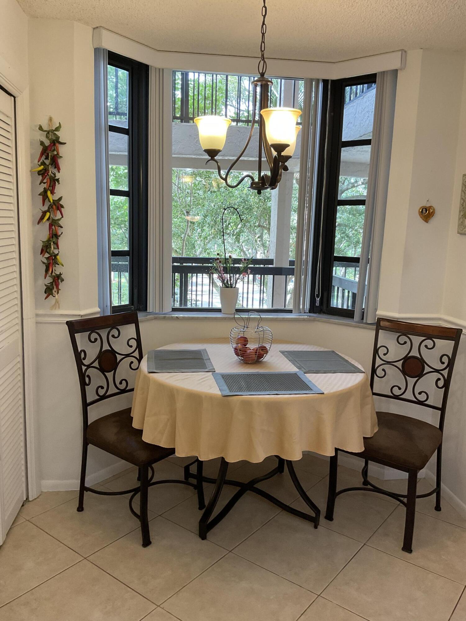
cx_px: 233
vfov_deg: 61.7
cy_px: 310
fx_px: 521
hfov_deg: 48.2
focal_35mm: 29
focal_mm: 3
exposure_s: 1/60
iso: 64
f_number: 1.8
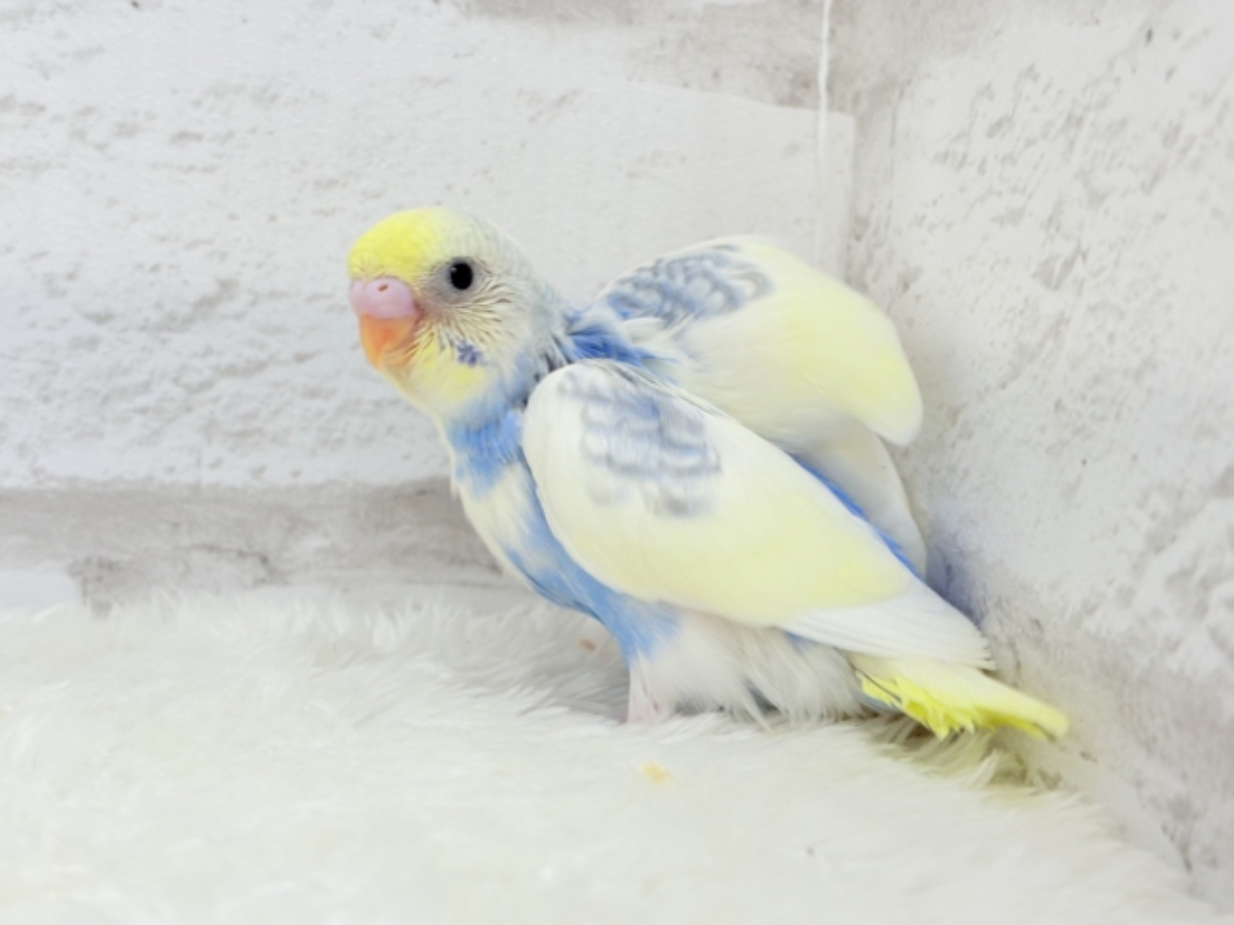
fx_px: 1854
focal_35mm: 52
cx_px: 617
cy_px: 462
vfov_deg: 28.0
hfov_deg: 36.8
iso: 40
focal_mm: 5.96
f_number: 1.6
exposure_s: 1/50
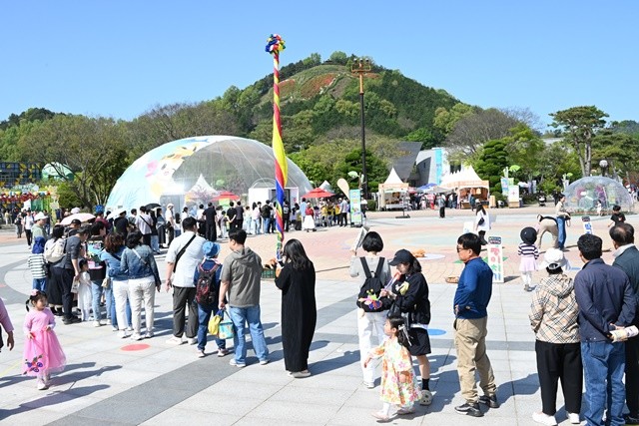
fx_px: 657
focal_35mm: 37
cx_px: 320
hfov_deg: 51.9
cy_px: 213
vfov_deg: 36.0
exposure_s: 1/640
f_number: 13
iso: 800
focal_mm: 37
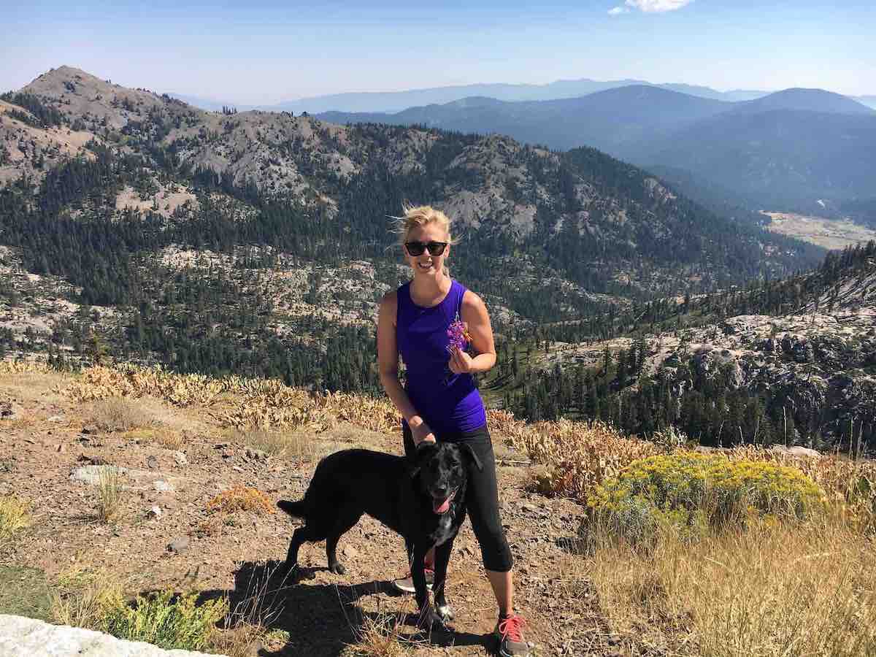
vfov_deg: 48.2
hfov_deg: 61.7
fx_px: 734
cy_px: 328
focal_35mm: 29
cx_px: 438
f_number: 2.2
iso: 25
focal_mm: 4.15
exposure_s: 1/1425
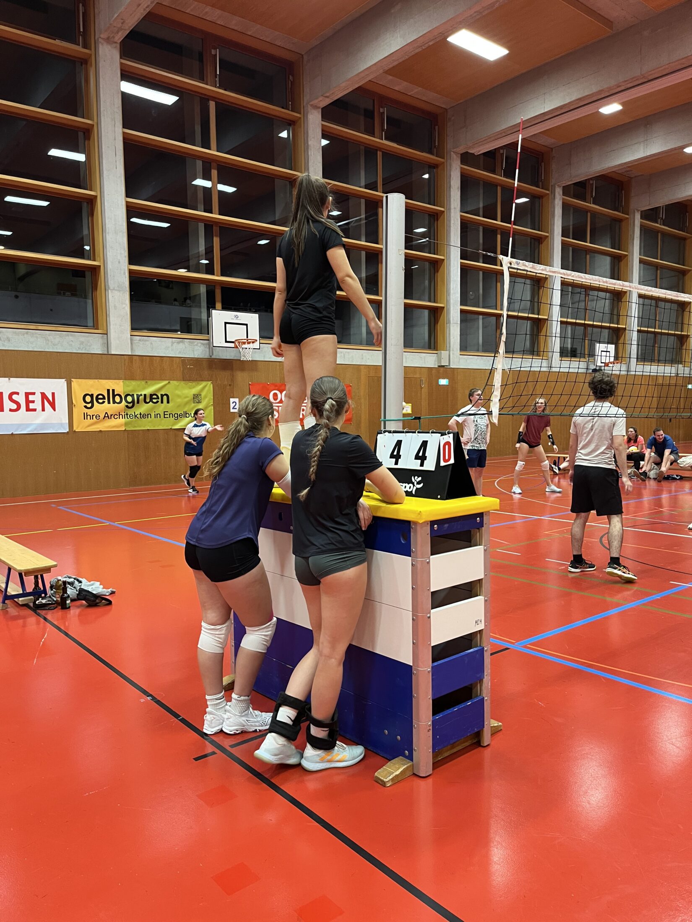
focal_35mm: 26
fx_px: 693
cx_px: 346
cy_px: 461
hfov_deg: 53.1
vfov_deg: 67.3
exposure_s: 1/50
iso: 200
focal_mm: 5.1
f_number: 1.6
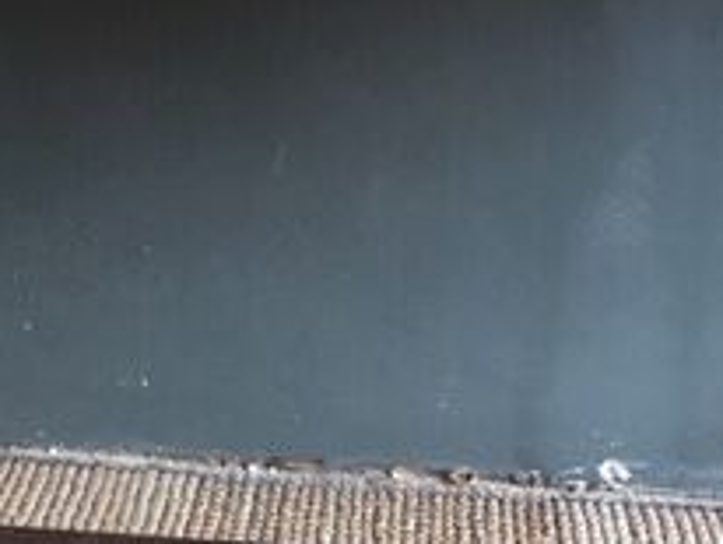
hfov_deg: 21.4
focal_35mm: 90
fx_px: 1882
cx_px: 98
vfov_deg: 16.4
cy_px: 330
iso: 80
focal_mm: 4.15
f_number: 2.2
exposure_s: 1/33
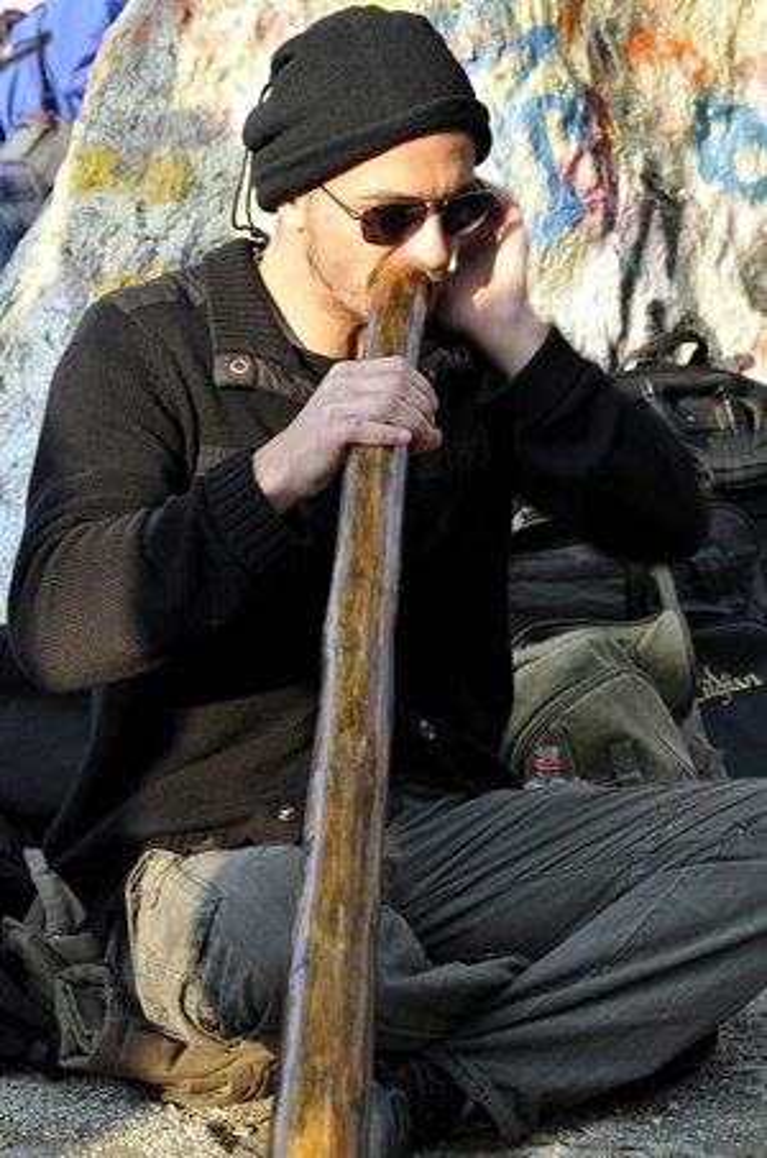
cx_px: 384
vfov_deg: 19.5
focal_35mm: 105
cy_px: 579
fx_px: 3371
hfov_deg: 13.0
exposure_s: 1/50
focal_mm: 70
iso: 200
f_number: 8
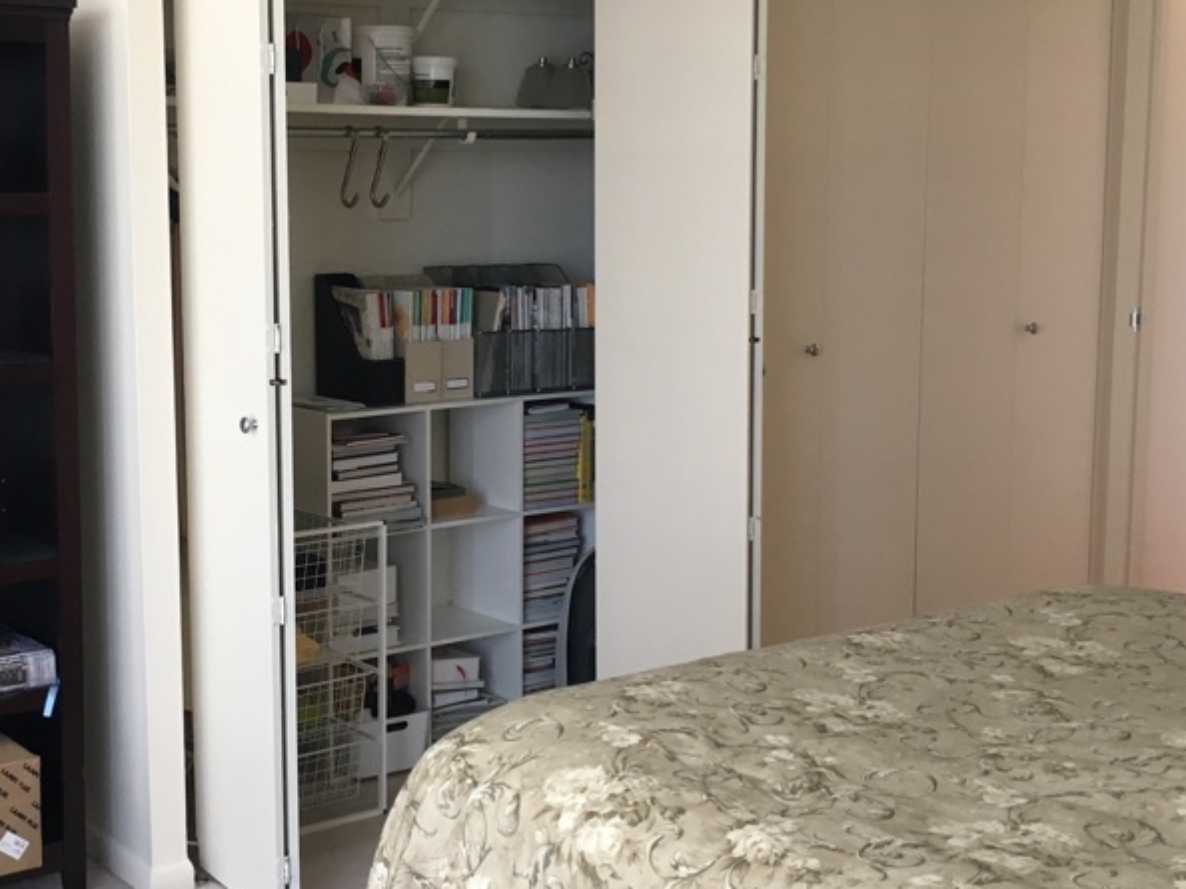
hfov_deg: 37.4
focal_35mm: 50
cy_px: 416
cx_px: 309
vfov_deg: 29.1
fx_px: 1712
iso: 64
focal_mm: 4.15
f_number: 2.2
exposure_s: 1/30
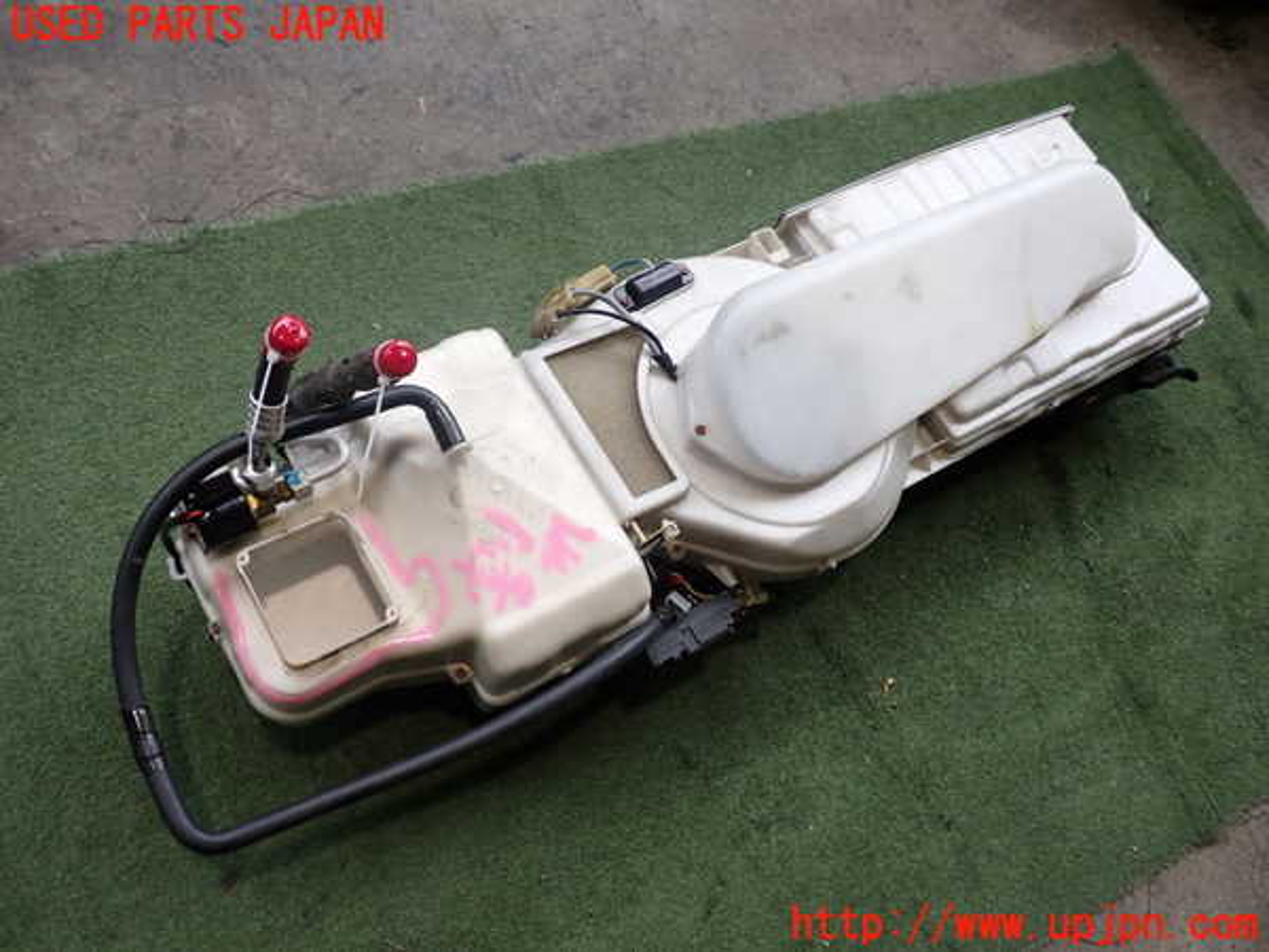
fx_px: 1100
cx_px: 634
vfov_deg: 46.8
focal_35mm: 30
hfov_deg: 60.0
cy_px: 476
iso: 200
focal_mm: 5.4
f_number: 2.3
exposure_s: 1/100
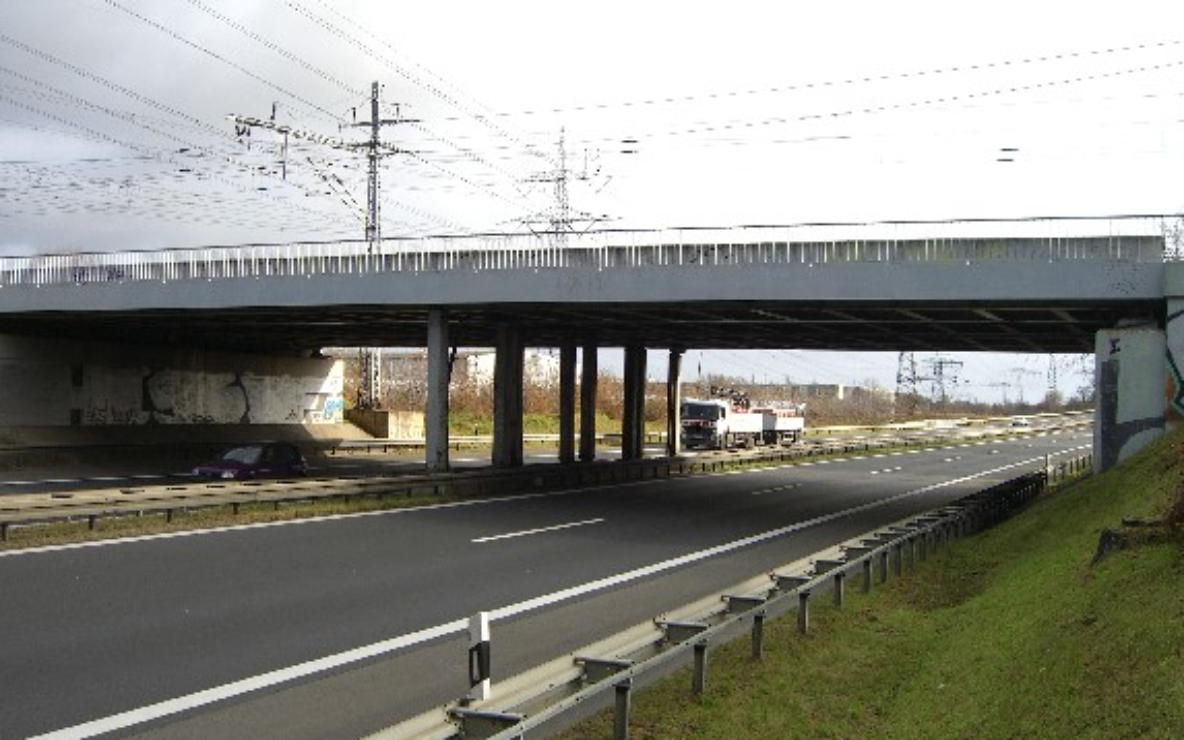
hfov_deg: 48.2
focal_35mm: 41
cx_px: 594
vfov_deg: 31.2
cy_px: 417
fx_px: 1323
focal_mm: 7.9
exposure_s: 1/400
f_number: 2.8
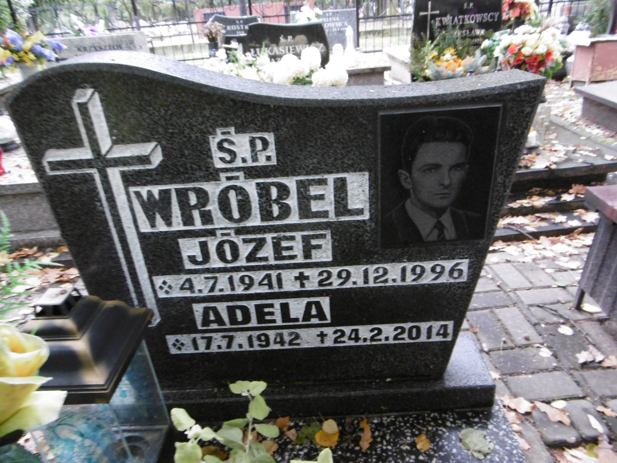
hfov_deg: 71.6
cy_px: 232
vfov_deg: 56.8
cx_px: 308
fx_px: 428
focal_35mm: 24
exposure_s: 1/10
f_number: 3.1
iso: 400
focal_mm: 4.3
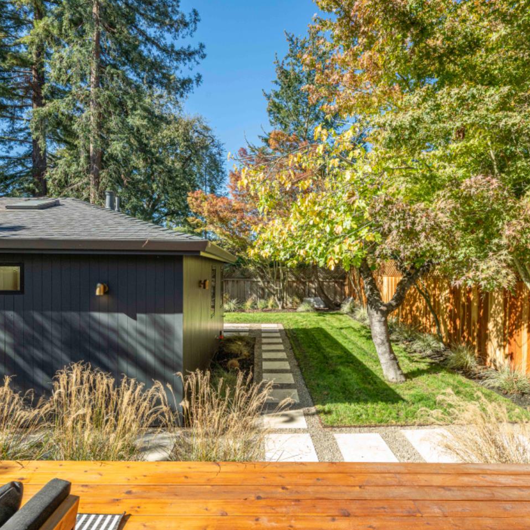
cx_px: 260
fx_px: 346
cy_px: 274
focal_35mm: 20
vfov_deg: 74.8
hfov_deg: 74.8
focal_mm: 15
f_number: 9
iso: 400
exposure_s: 1/250
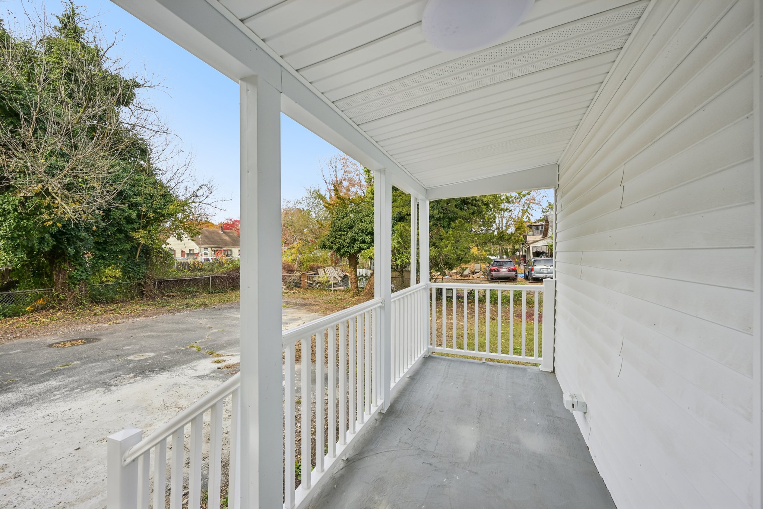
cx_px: 382
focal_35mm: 14
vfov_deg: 79.2
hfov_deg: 102.3
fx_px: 307
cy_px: 254
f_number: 8
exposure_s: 1/100
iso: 100
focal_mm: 14.5
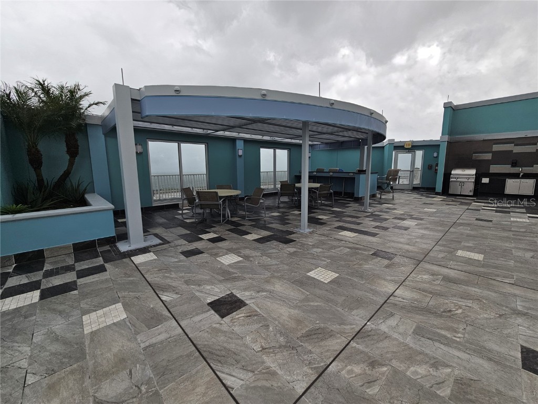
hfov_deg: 106.2
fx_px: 202
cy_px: 202
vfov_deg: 89.9
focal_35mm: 13
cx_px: 269
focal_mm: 2.2
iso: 64
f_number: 2.2
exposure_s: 1/149
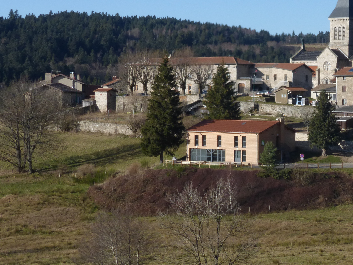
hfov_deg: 14.9
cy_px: 66
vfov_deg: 11.2
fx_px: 1346
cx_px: 246
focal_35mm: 132
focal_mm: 11.7
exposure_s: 1/640
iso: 100
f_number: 4.9
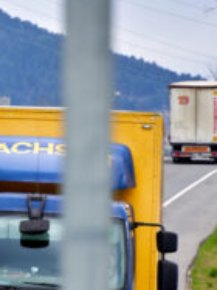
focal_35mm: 832
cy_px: 261
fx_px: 6962
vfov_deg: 2.4
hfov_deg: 1.8
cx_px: -194
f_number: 7.1
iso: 125
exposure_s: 1/125
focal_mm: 200
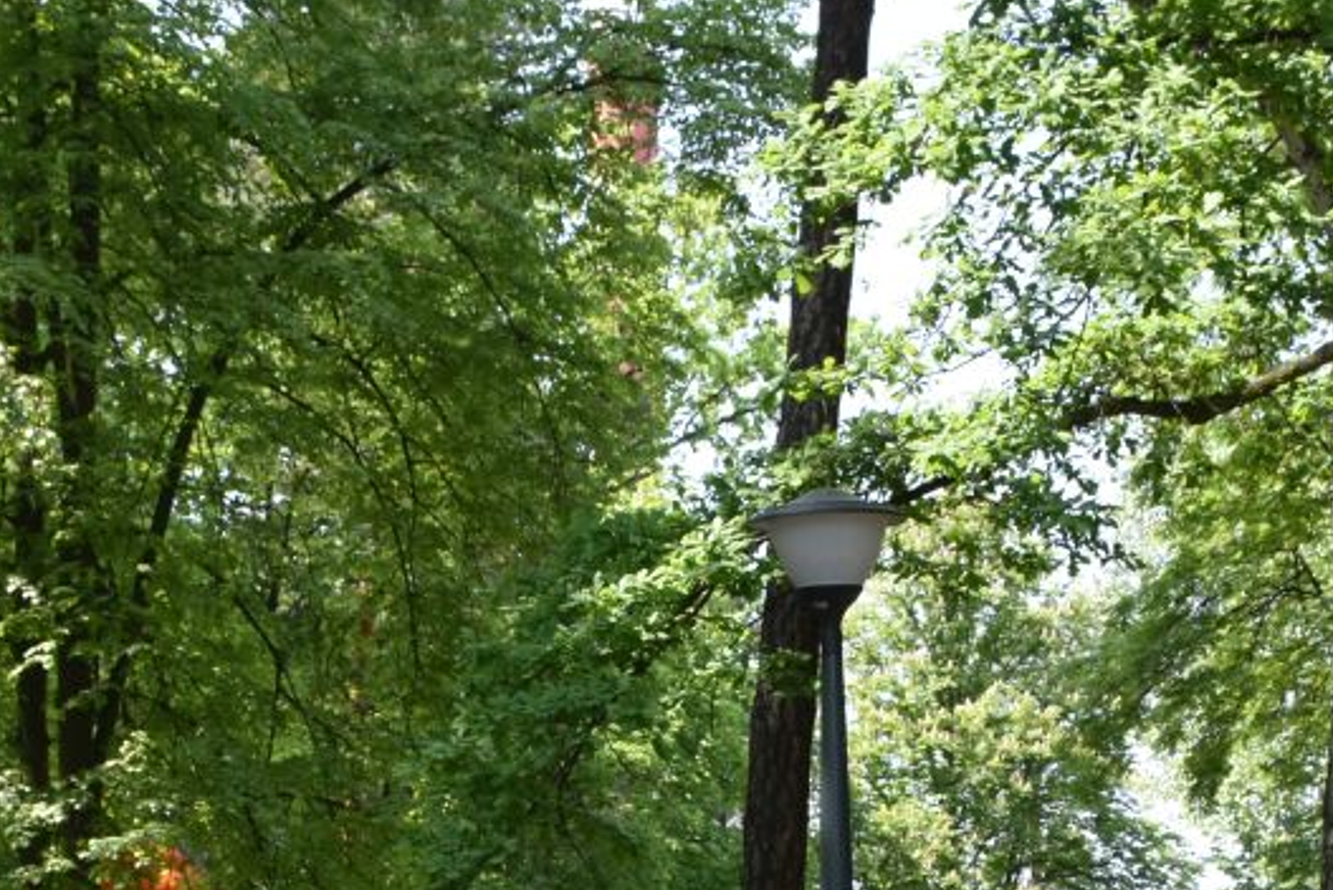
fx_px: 3371
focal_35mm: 91
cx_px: 756
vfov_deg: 14.5
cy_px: 1096
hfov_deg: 22.4
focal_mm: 20
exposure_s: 1/400
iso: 800
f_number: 8
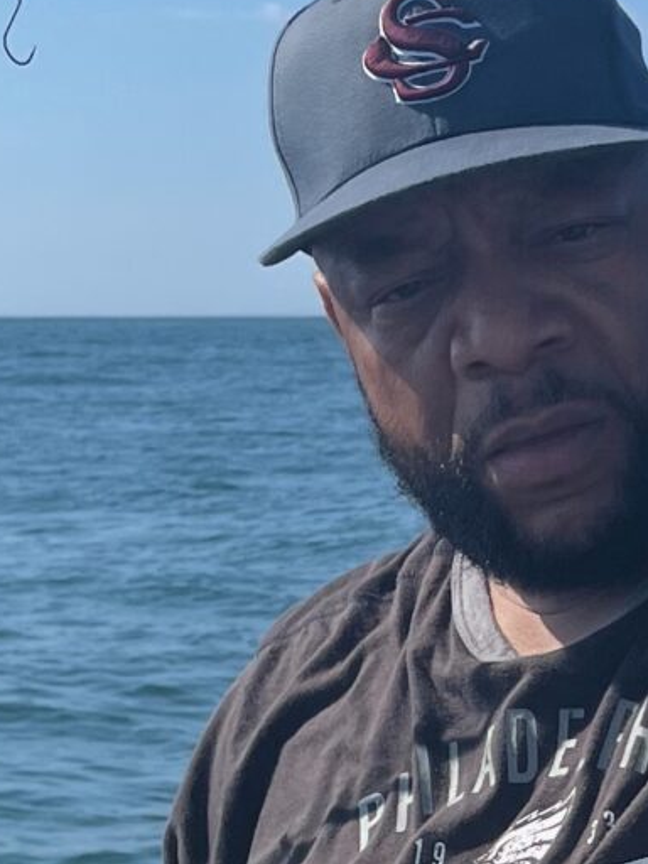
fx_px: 3245
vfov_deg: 14.7
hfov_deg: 11.2
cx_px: 759
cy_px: 1028
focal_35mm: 130
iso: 50
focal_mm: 5.1
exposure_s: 1/2632
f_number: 1.6
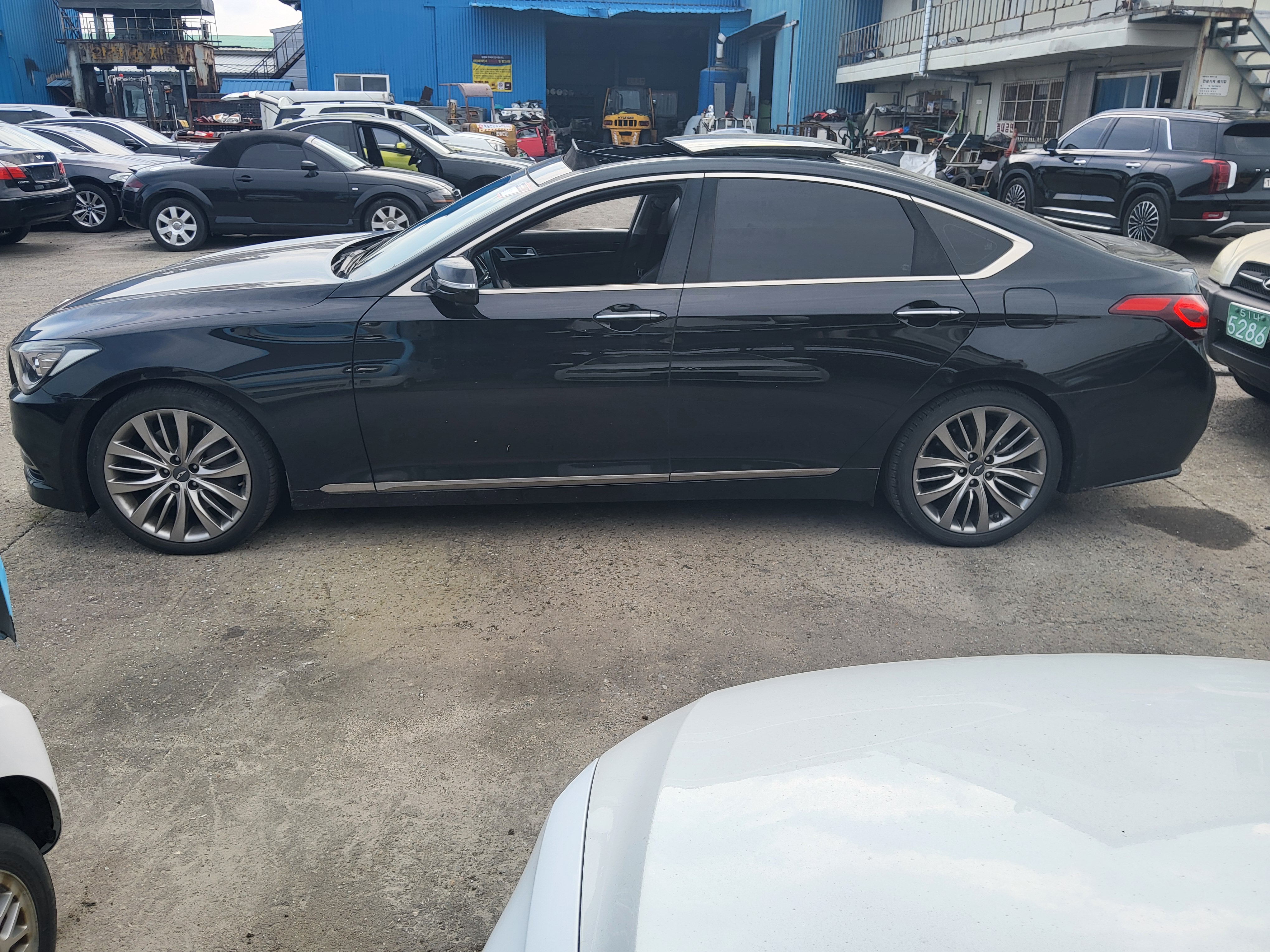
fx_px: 954
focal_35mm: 26
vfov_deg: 53.1
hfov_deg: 67.3
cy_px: 476
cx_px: 635
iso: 12
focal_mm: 3.98
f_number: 1.8
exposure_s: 1/379
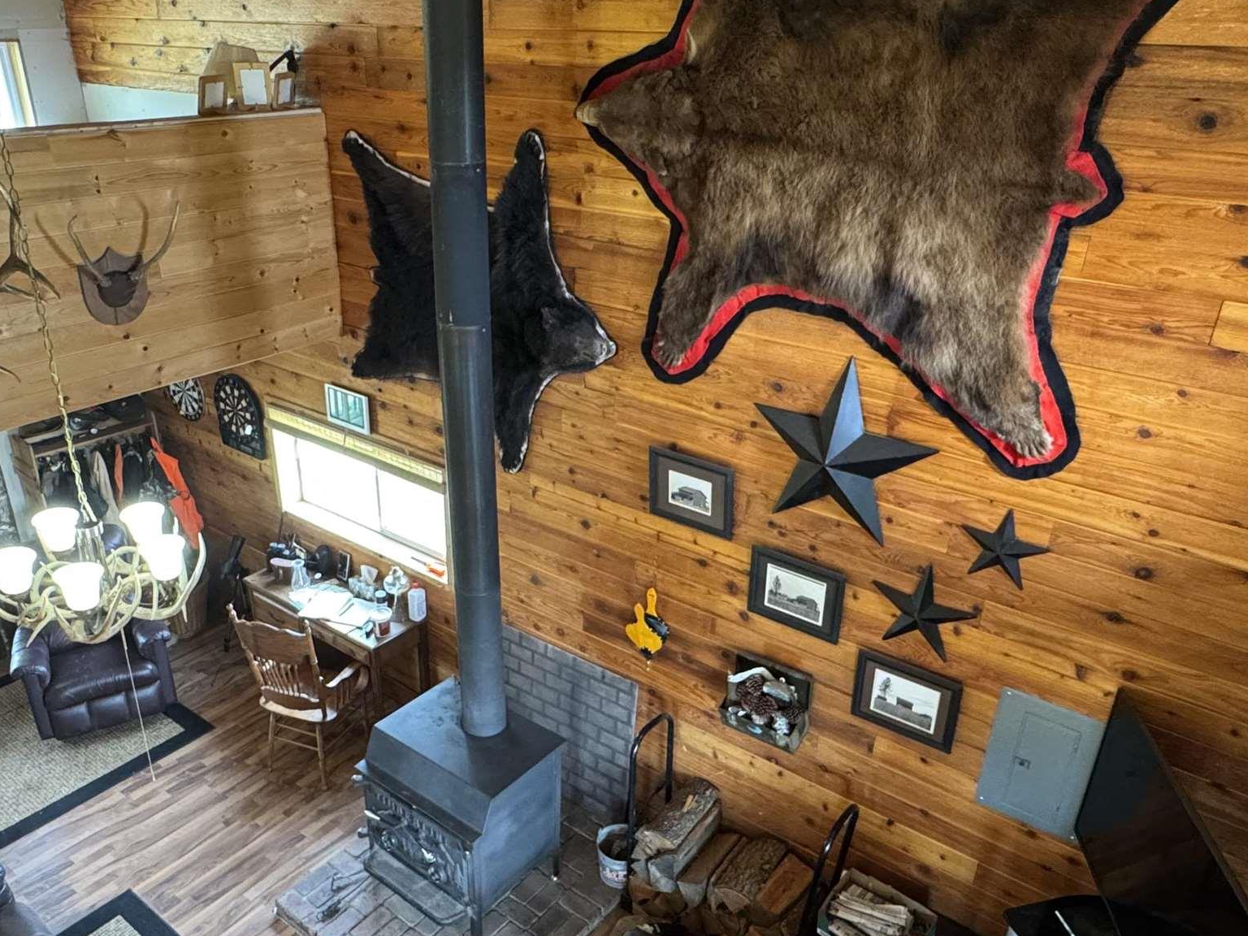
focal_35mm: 28
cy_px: 529
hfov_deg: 63.4
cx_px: 580
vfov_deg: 49.6
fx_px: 1009
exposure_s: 1/60
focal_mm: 2.22
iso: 640
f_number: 2.2
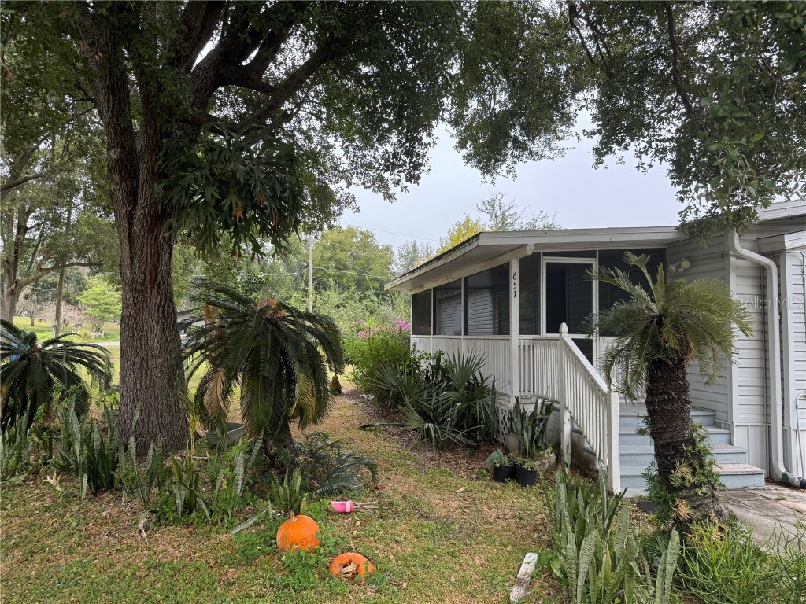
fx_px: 559
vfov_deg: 56.8
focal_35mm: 24
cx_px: 403
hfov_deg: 71.6
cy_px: 302
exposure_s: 1/190
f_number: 1.78
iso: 64
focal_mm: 6.76
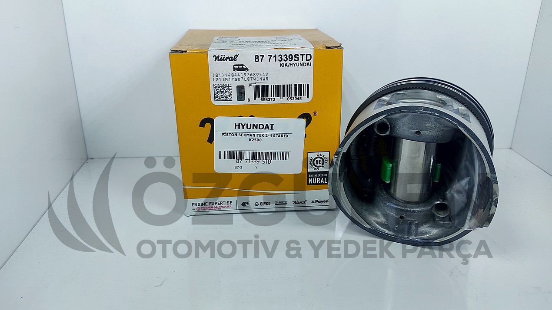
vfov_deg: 40.1
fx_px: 424
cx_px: 272
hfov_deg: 66.1
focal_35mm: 29
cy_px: 140
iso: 145
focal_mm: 4.74
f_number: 1.79
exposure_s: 1/100
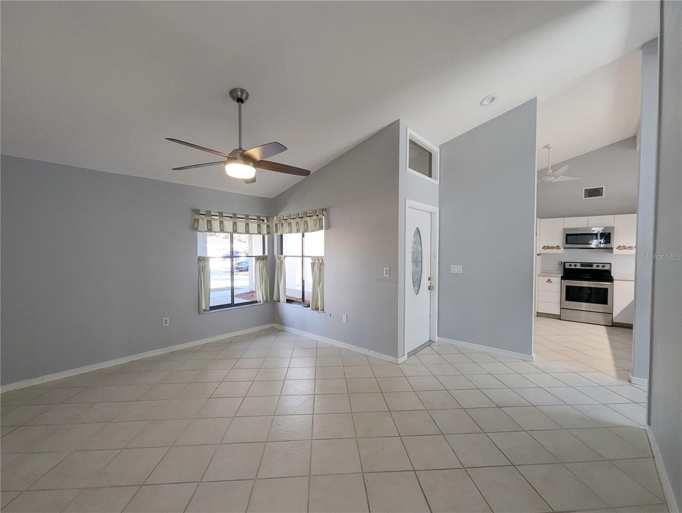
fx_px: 256
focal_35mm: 13
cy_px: 256
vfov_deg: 90.1
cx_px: 341
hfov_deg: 106.1
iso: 62
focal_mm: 1.95
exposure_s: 1/60
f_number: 2.2
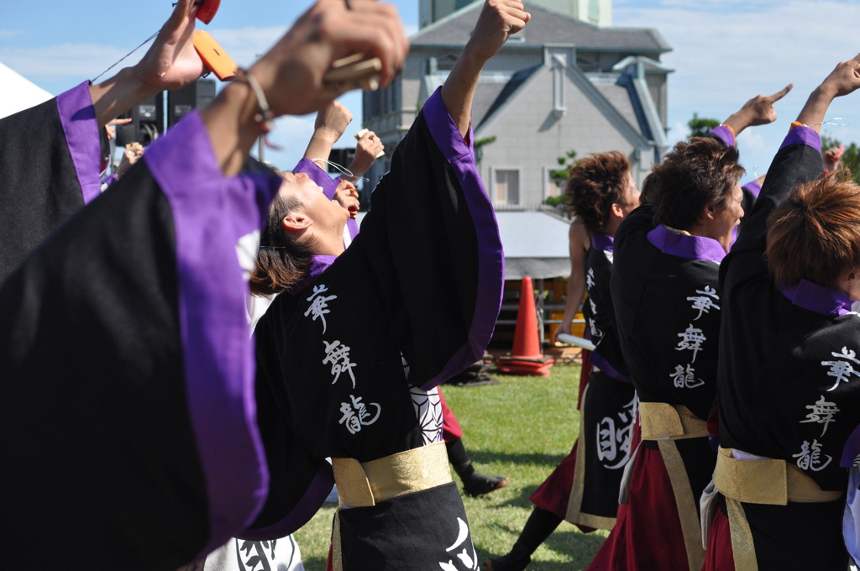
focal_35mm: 52
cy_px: 286
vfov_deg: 25.7
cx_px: 430
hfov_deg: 37.9
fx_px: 1253
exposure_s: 1/4000
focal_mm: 35
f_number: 4
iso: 640
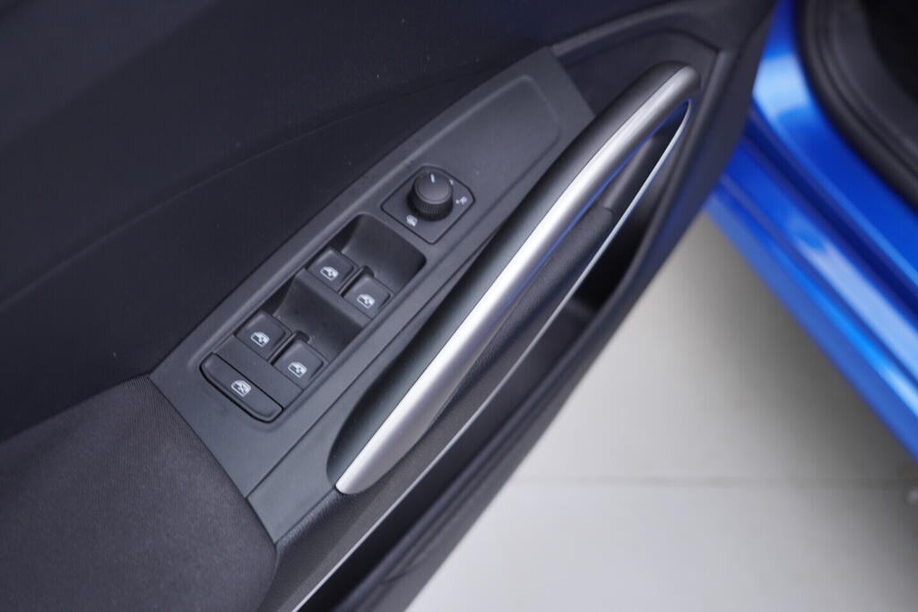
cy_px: 306
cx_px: 459
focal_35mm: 36
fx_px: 918
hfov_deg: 53.1
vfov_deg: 36.9
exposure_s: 1/40
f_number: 2.8
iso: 125
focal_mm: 24
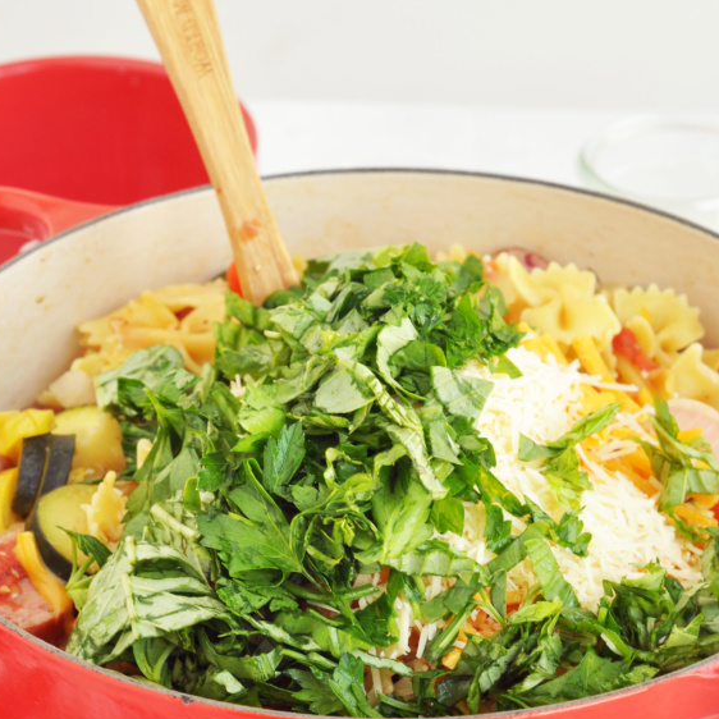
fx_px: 2726
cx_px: 377
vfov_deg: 15.0
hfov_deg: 15.0
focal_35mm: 116
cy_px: 531
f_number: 5.6
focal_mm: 50
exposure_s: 1/50
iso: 320
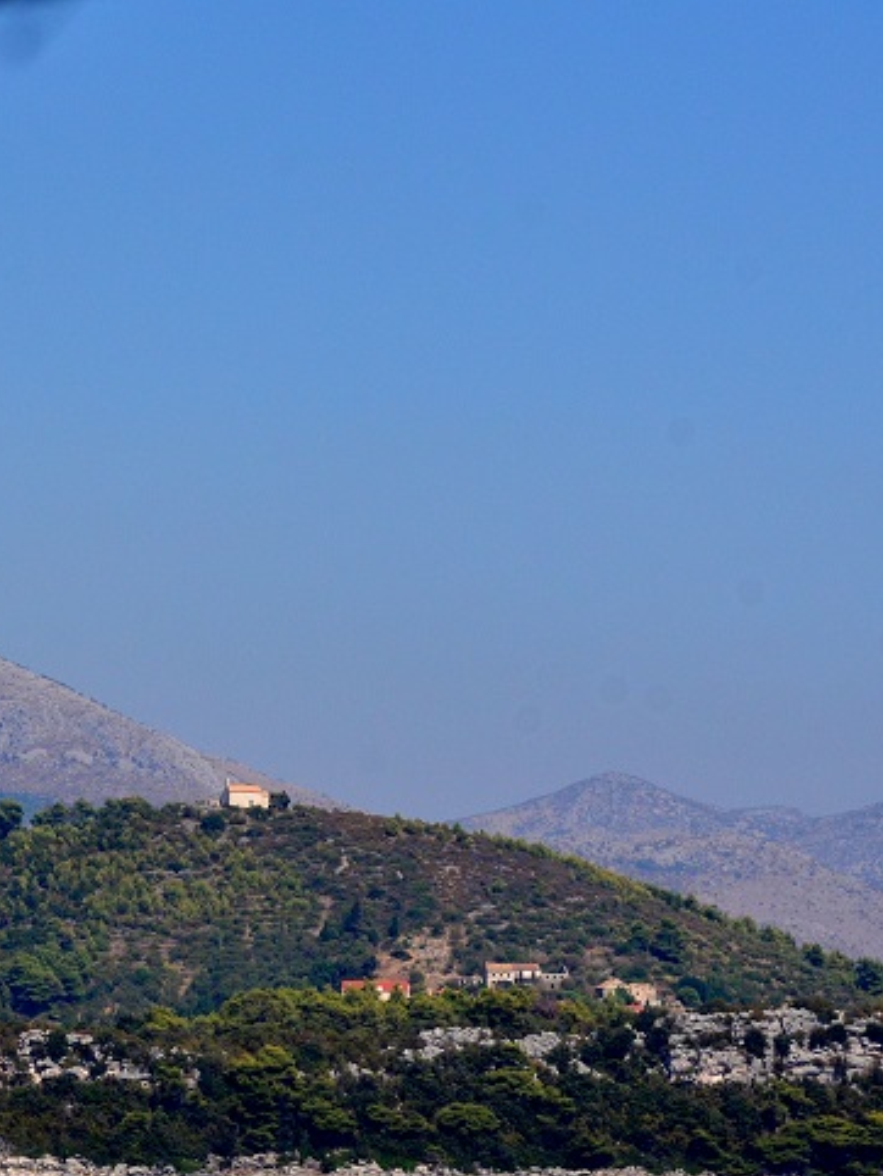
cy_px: 686
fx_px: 6388
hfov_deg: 7.9
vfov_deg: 10.5
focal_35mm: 188
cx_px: 244
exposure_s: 1/1600
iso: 640
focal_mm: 70
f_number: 9
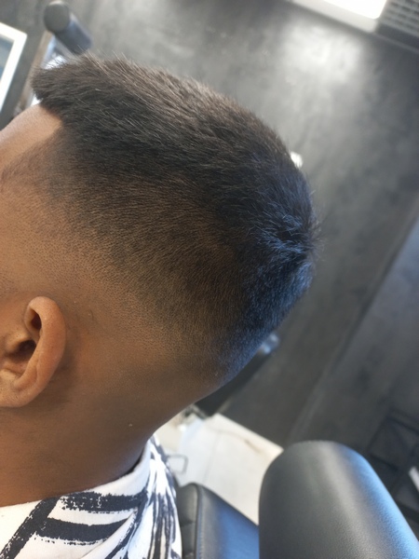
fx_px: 403
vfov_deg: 69.4
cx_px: 210
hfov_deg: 54.9
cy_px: 280
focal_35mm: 25
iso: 200
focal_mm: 4.6
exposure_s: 1/33.3
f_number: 1.8
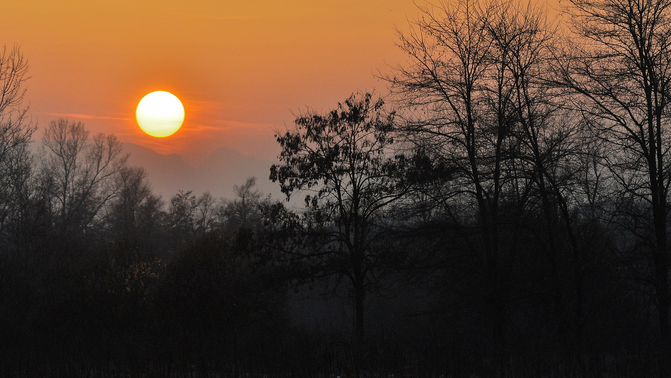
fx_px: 4857
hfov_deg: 7.9
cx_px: 344
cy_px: 154
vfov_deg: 4.4
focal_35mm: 273
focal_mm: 150
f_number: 8
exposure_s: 1/4000
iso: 500
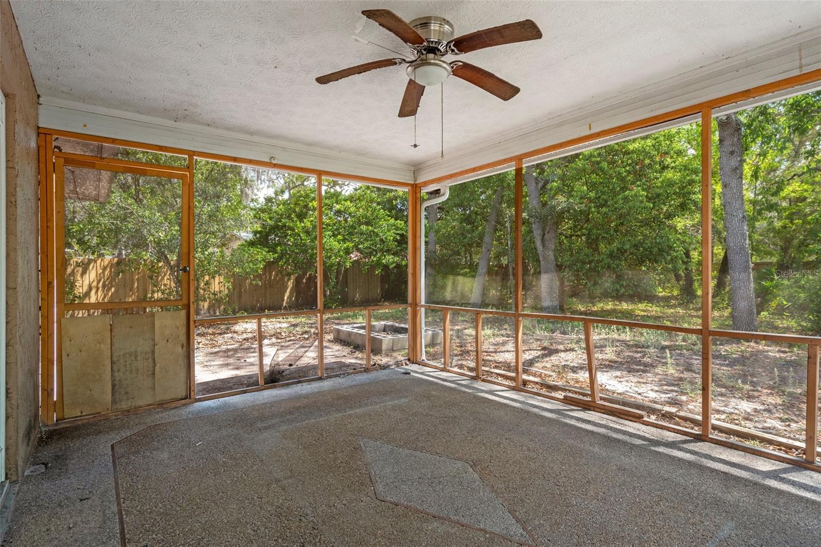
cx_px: 410
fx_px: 388
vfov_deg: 70.4
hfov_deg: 93.3
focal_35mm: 17
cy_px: 274
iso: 400
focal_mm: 17
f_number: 8
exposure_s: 1/60
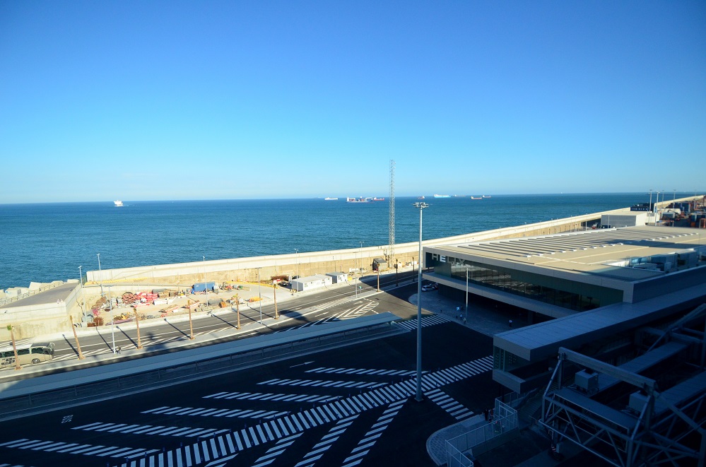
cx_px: 353
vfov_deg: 67.1
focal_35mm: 18
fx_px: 352
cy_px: 234
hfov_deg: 90.1
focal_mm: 12
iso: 900
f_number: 4
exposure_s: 1/8000
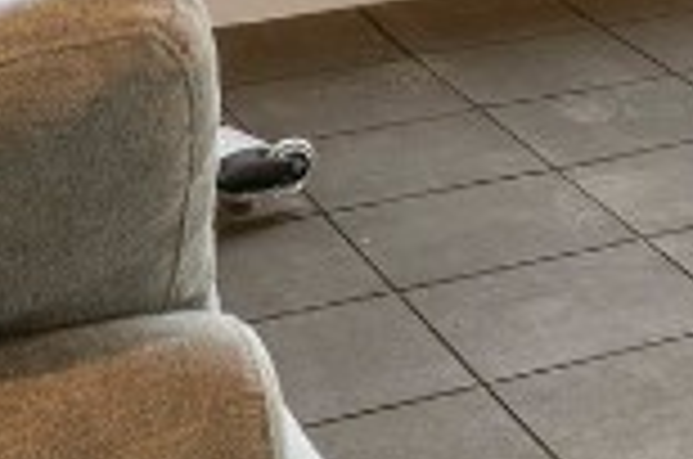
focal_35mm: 120
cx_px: 1148
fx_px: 2305
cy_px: -590
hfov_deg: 15.3
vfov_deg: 10.1
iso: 400
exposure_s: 1/4
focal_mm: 16
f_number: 8
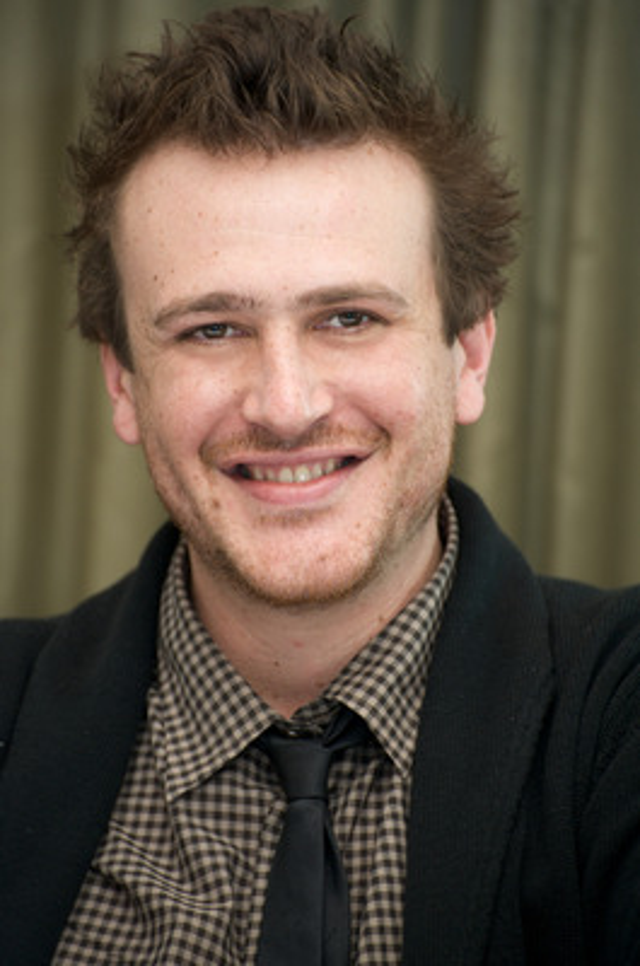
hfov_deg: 7.4
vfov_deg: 11.1
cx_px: 320
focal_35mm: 185
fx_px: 4954
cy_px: 483
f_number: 5
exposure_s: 1/60
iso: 640
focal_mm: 185
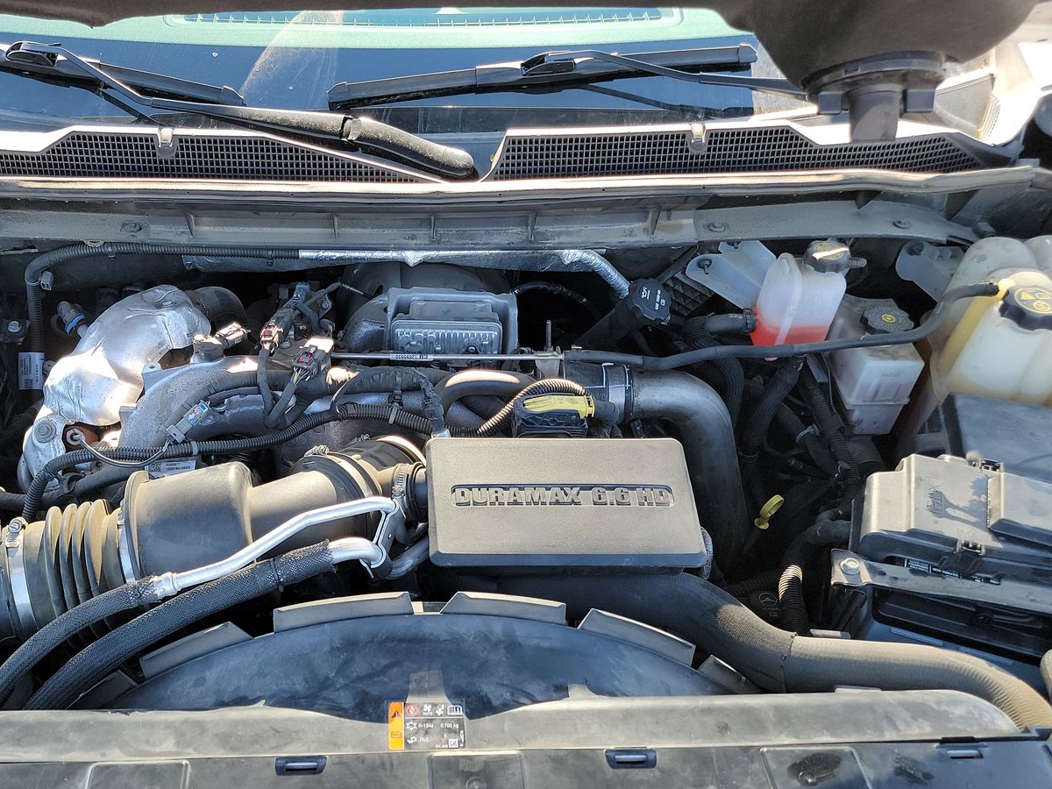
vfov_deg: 43.9
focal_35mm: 32
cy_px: 477
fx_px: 972
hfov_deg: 56.3
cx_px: 410
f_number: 1.8
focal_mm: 6.7
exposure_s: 1/119
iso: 85
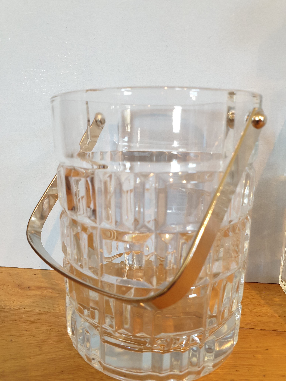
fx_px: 286
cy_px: 190
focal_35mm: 26
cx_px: 143
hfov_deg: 53.1
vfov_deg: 67.3
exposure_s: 1/33
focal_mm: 4.3
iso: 320
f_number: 2.4
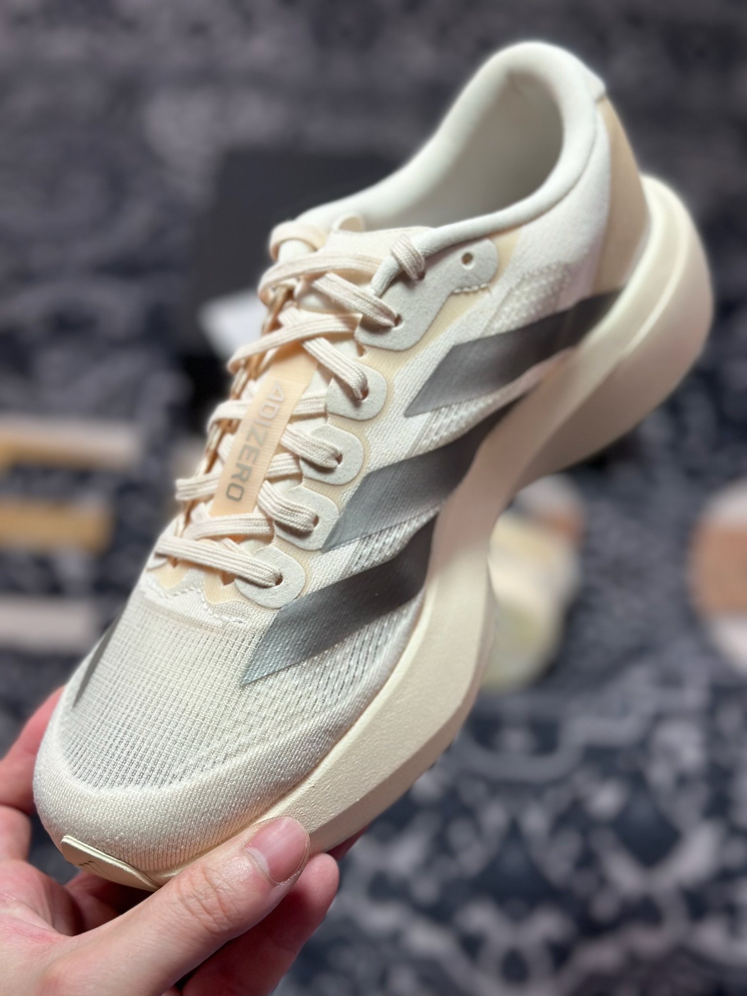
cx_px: 374
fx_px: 1381
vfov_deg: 39.7
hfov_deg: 30.3
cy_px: 498
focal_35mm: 48
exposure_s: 1/694
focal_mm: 6.86
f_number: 1.78
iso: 80
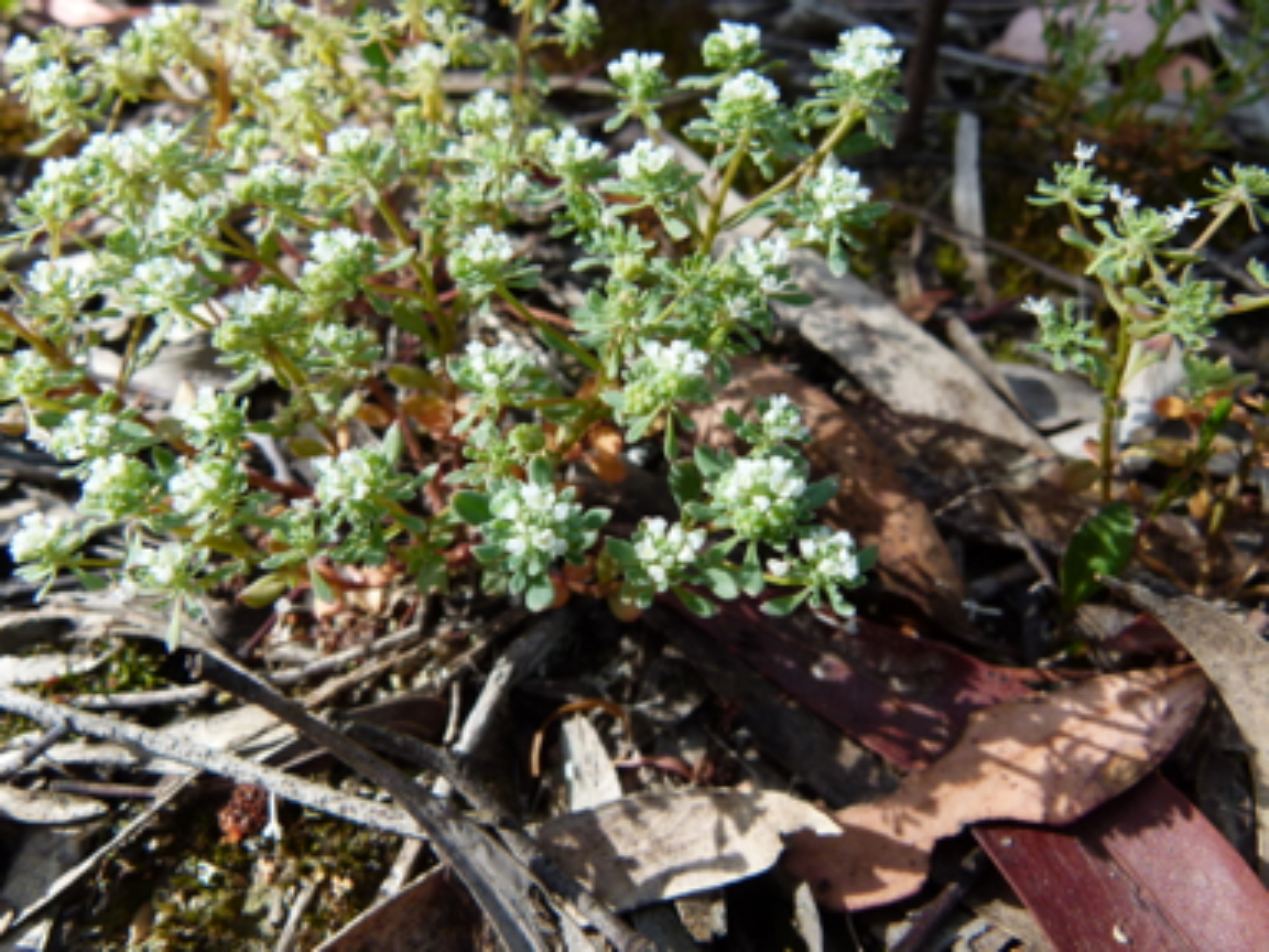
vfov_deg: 54.9
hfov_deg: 69.4
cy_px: 476
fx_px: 916
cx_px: 634
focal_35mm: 25
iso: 100
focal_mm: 4.5
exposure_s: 1/160
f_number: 4
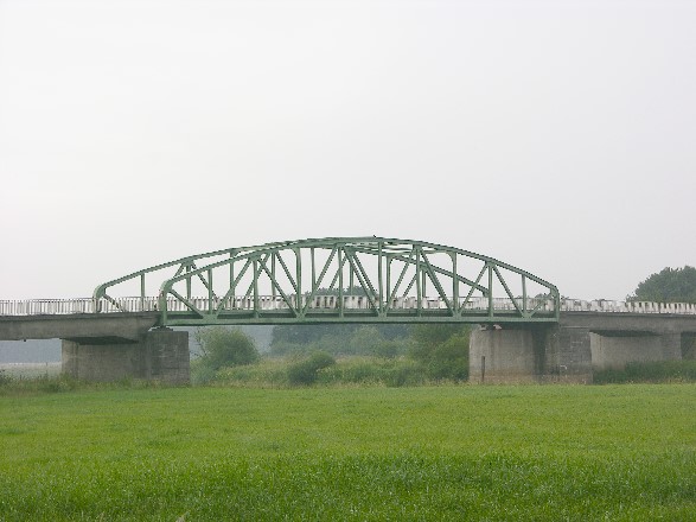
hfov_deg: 33.2
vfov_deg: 25.2
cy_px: 261
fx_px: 1166
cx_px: 348
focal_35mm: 58
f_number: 4.4
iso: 50
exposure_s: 1/71.7
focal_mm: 14.7
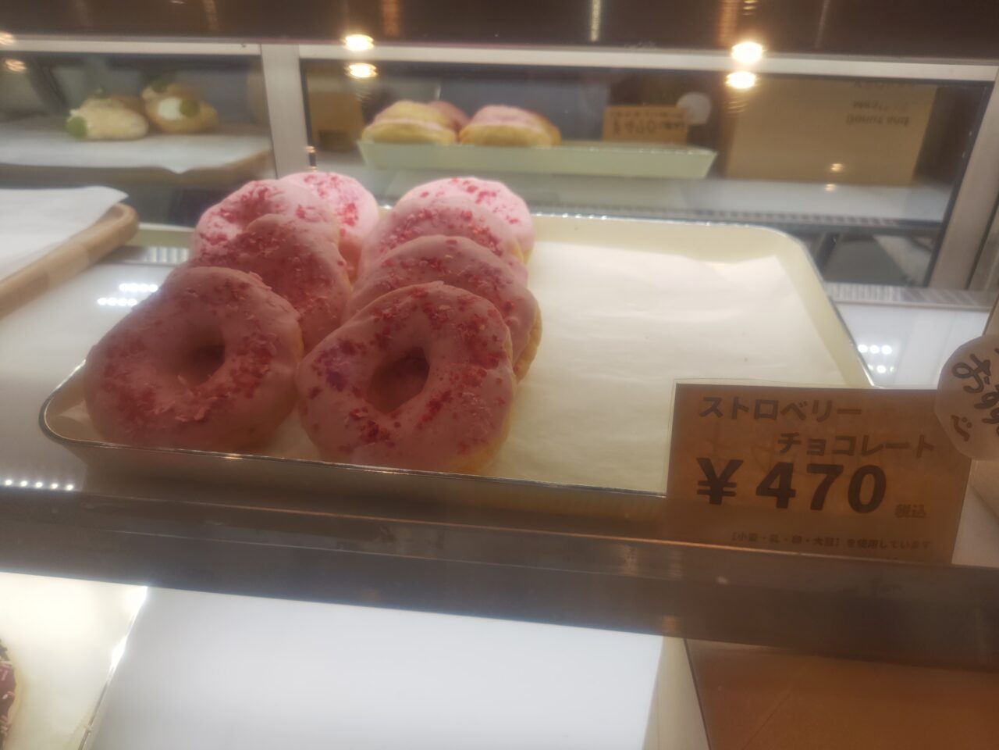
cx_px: 500
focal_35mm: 23
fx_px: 664
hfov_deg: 73.9
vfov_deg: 58.9
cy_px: 375
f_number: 1.9
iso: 50
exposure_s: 1/630
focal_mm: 5.56
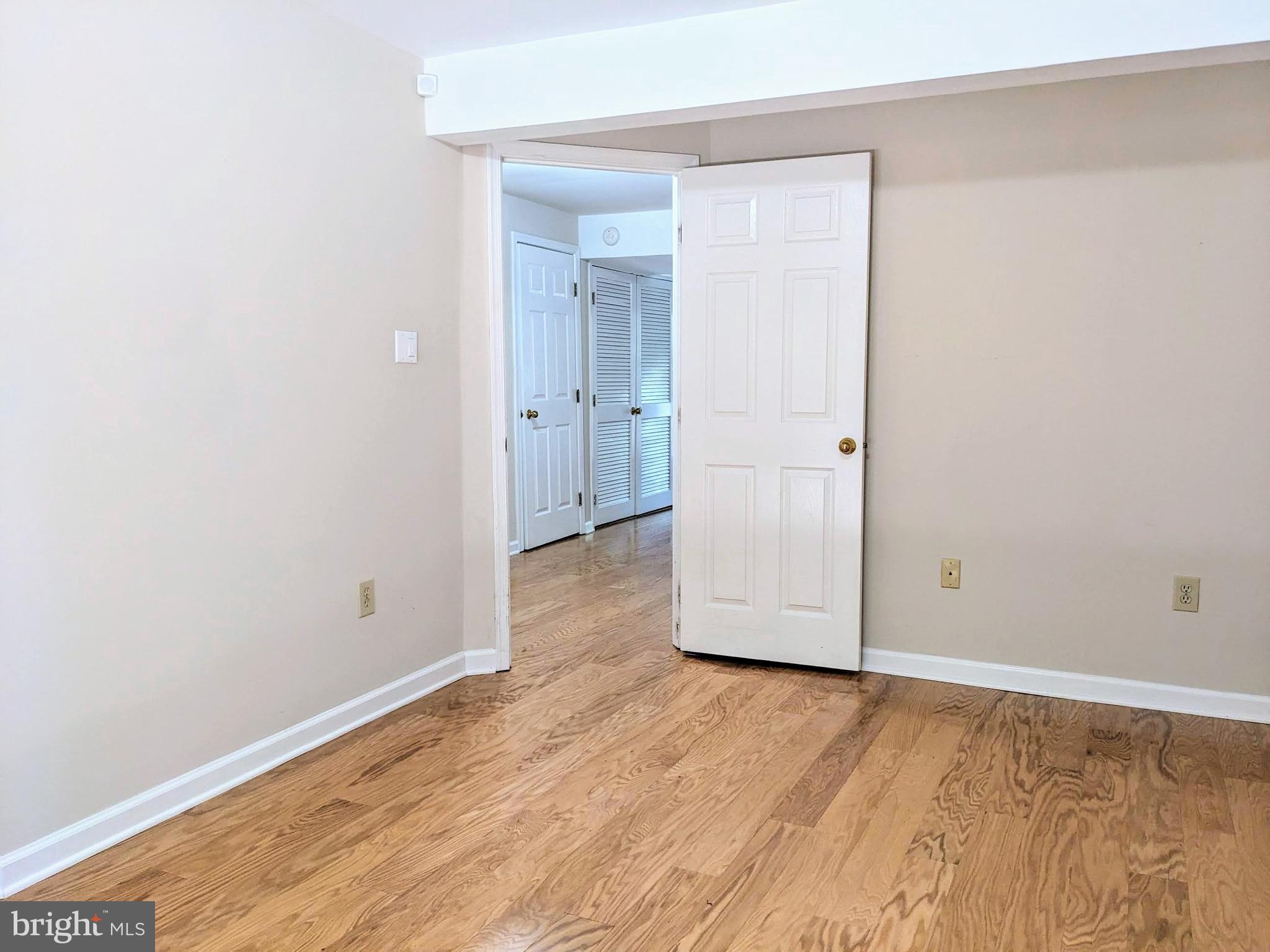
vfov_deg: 51.4
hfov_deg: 65.3
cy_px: 476
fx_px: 991
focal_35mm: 27
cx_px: 635
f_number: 1.73
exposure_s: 1/24
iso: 180
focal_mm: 4.38
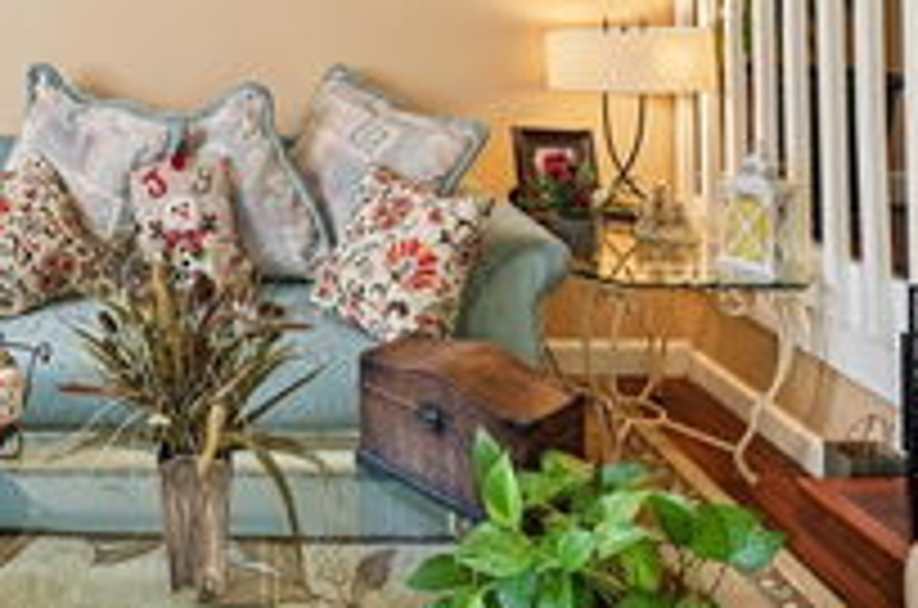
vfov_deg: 35.6
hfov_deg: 53.1
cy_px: -11
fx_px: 840
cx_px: 166
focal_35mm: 33
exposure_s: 1/13
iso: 140
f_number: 8
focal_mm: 14
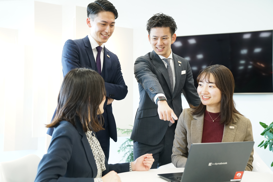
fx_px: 326
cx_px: 136
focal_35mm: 43
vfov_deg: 31.2
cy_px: 91
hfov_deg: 45.4
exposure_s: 1/100
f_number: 4
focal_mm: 43
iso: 1600
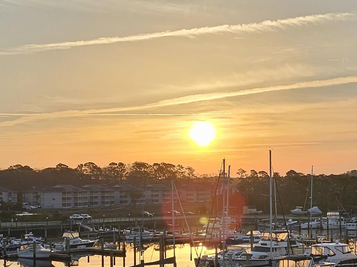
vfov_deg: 18.8
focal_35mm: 78
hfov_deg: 25.0
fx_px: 804
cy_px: 178
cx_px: 214
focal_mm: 6.3
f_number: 1.7
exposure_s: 1/461
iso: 10
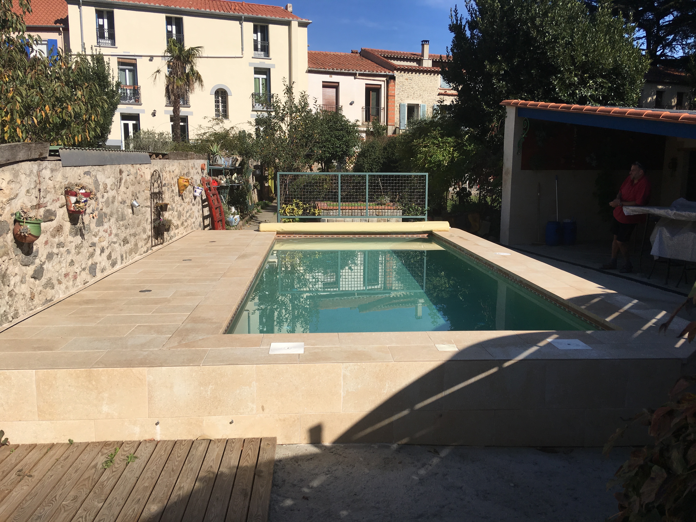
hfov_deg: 61.7
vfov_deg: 48.2
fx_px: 583
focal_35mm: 29
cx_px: 348
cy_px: 261
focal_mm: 4.15
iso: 25
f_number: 2.2
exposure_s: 1/2481
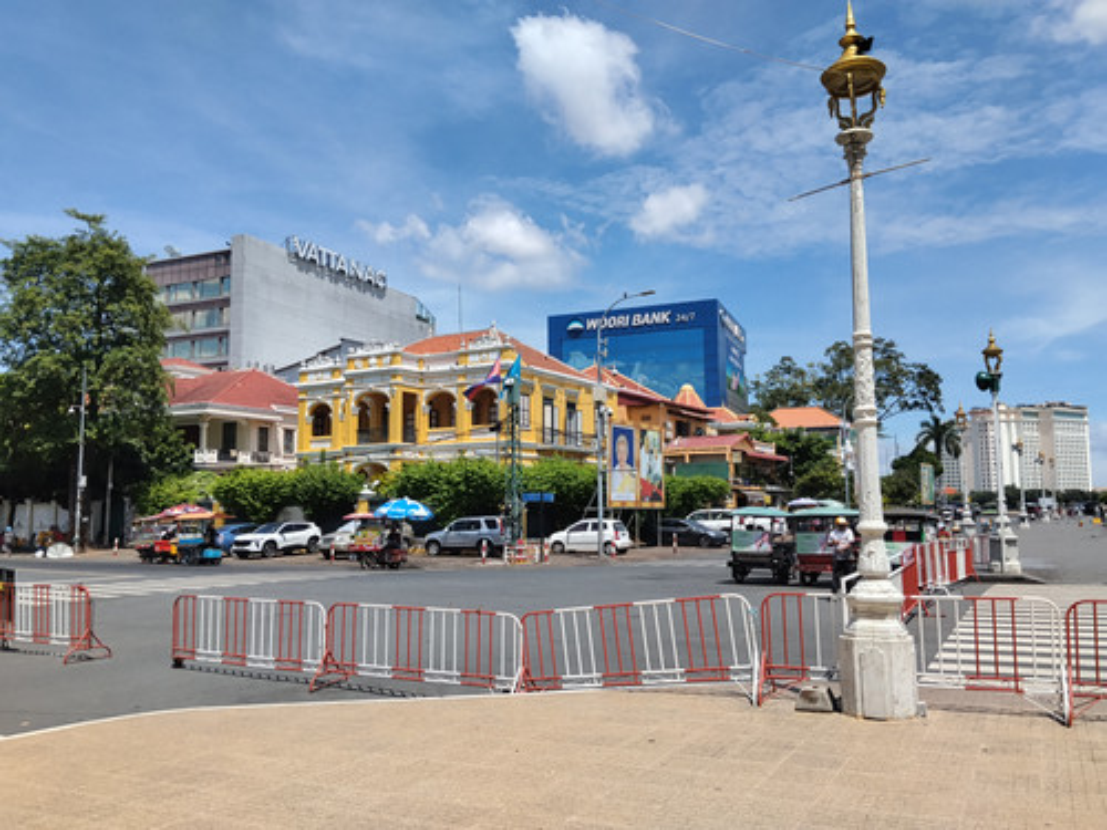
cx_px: 554
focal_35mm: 29
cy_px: 415
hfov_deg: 61.7
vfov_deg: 48.2
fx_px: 927
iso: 50
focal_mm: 4.22
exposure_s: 1/1748
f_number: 1.8
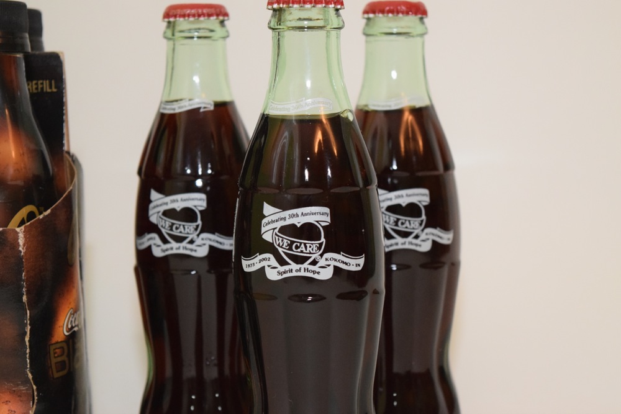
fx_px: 1423
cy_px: 207
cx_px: 310
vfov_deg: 16.6
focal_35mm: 82
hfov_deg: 24.6
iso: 3200
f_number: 5.6
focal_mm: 55
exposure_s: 1/60
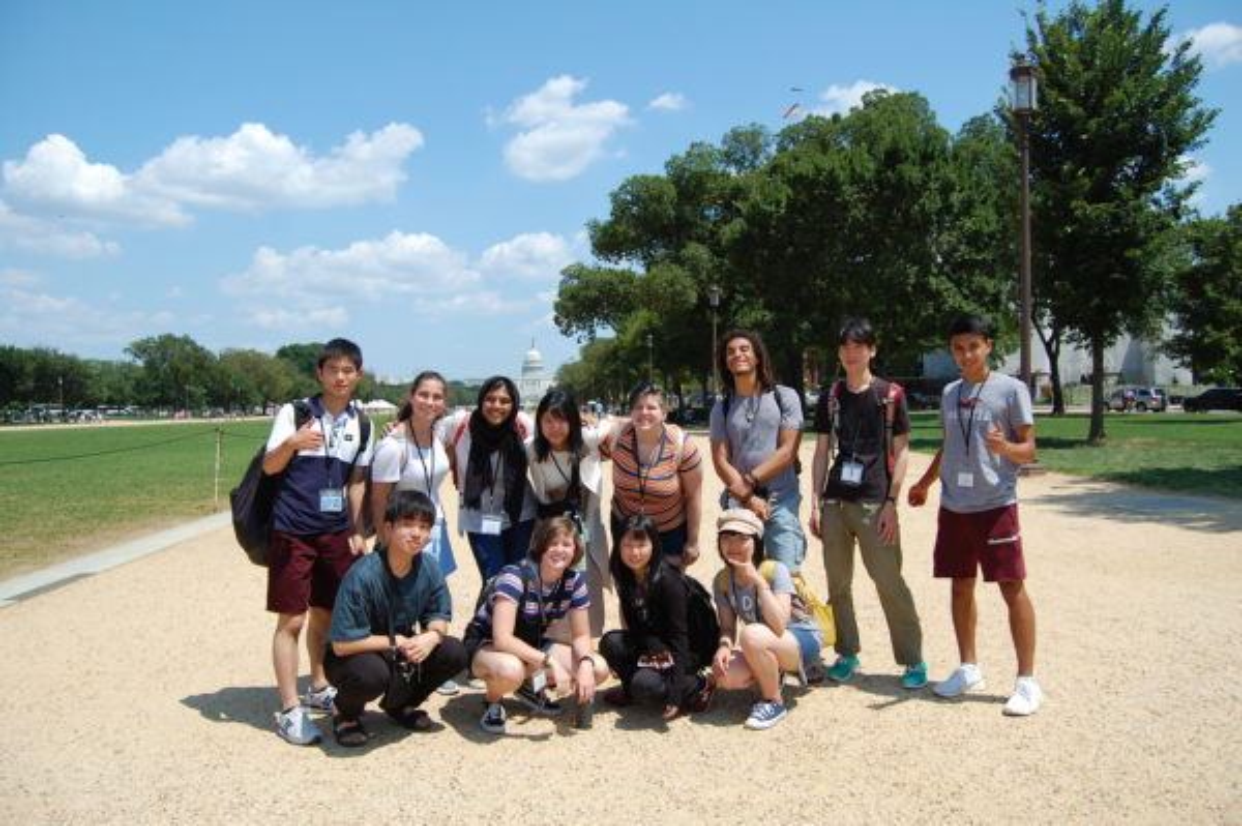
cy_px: 413
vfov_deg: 47.9
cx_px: 621
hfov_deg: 67.4
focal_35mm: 27
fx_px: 931
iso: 200
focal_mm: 18
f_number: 5
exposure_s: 1/1250
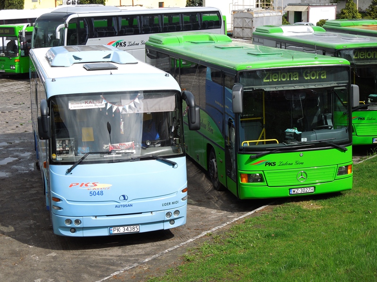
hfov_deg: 28.2
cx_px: 188
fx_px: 751
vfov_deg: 21.3
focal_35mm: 69
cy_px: 141
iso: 100
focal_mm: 12.5
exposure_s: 1/400
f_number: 4.4
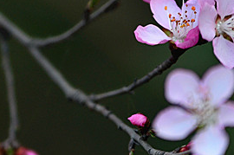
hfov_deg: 2.5
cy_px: 68
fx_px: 5330
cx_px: 53
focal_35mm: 821
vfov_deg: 1.7
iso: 320
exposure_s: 1/160
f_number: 2.8
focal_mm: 185
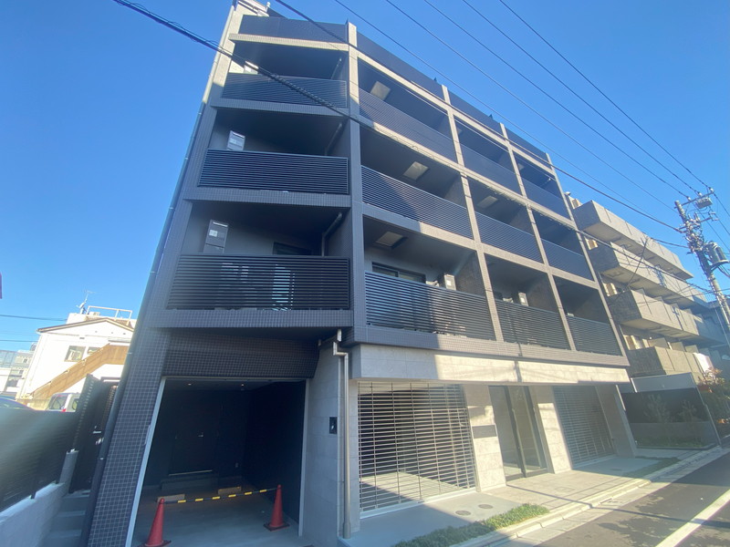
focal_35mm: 13
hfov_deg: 106.2
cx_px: 365
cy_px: 274
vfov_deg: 89.9
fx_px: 274
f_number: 2.4
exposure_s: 1/163
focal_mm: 1.54
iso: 20
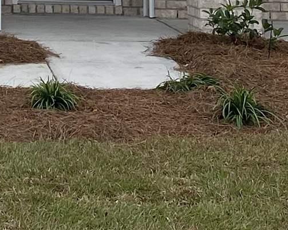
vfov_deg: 9.2
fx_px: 1321
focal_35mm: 155
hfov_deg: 12.2
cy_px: -260
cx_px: -50
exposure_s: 1/2410
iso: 32
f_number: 1.8
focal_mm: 4.25
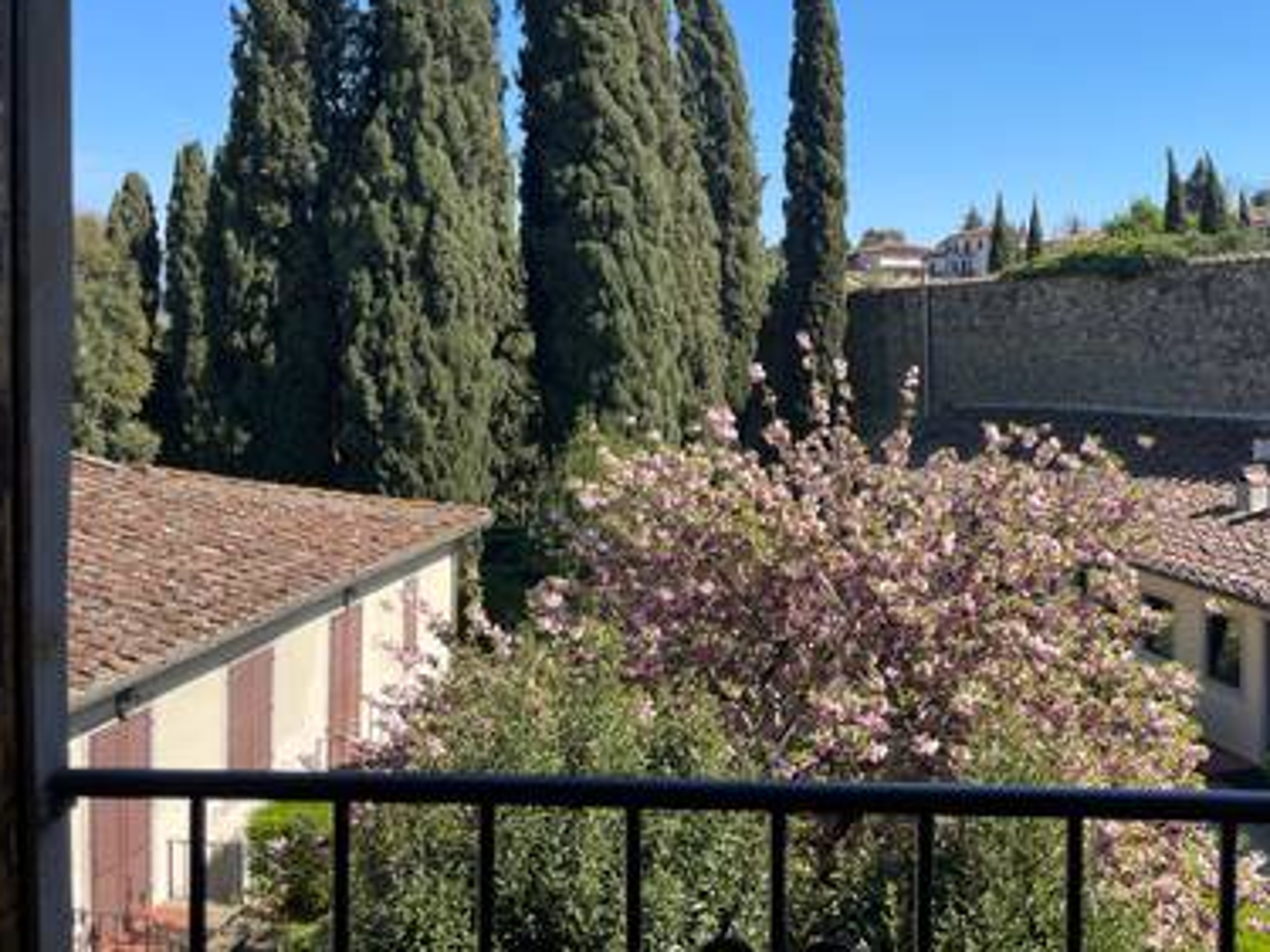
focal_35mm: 32
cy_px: 349
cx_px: 762
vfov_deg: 43.7
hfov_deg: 56.4
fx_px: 1174
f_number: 1.6
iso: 32
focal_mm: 5.1
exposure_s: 1/1739
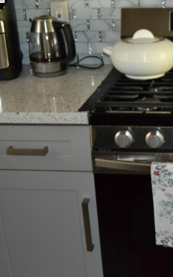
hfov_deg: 19.1
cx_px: 197
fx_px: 490
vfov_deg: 31.5
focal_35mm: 65
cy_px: 138
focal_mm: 28
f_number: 3.3
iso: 1800
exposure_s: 1/60
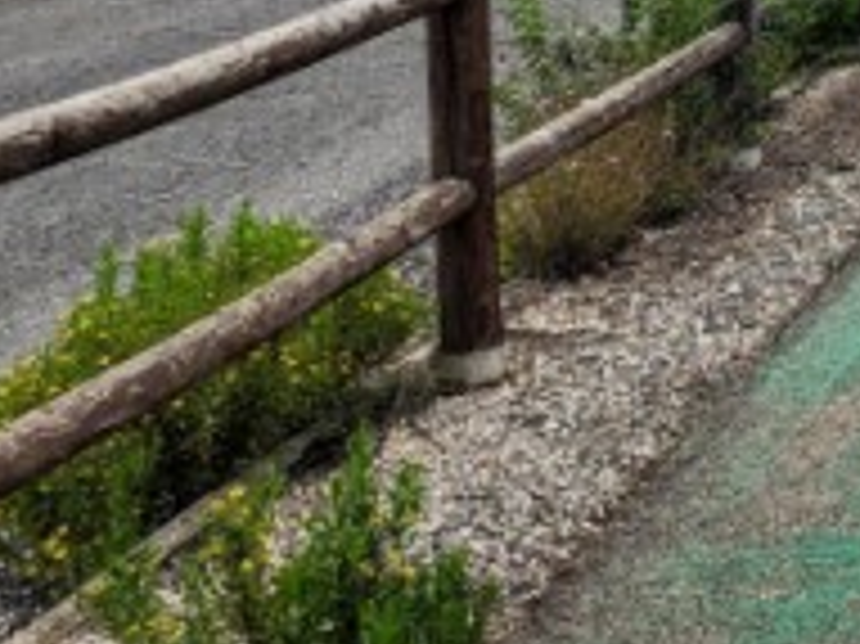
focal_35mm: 106
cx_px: 1099
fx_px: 2632
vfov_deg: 13.1
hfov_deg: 17.5
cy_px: -365
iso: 12
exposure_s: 1/784
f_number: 1.8
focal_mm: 6.4
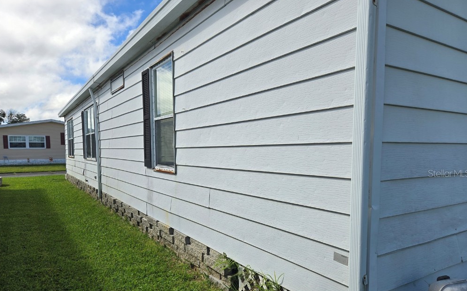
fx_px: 318
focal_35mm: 25
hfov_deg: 72.6
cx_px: 233
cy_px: 173
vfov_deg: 49.0
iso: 25
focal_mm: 5.4
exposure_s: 1/2099
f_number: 1.8
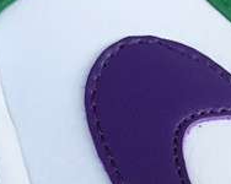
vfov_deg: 9.8
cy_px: 385
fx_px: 990
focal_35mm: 145
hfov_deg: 13.2
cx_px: 202
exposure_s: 1/267
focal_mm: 3.3
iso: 25
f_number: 2.4
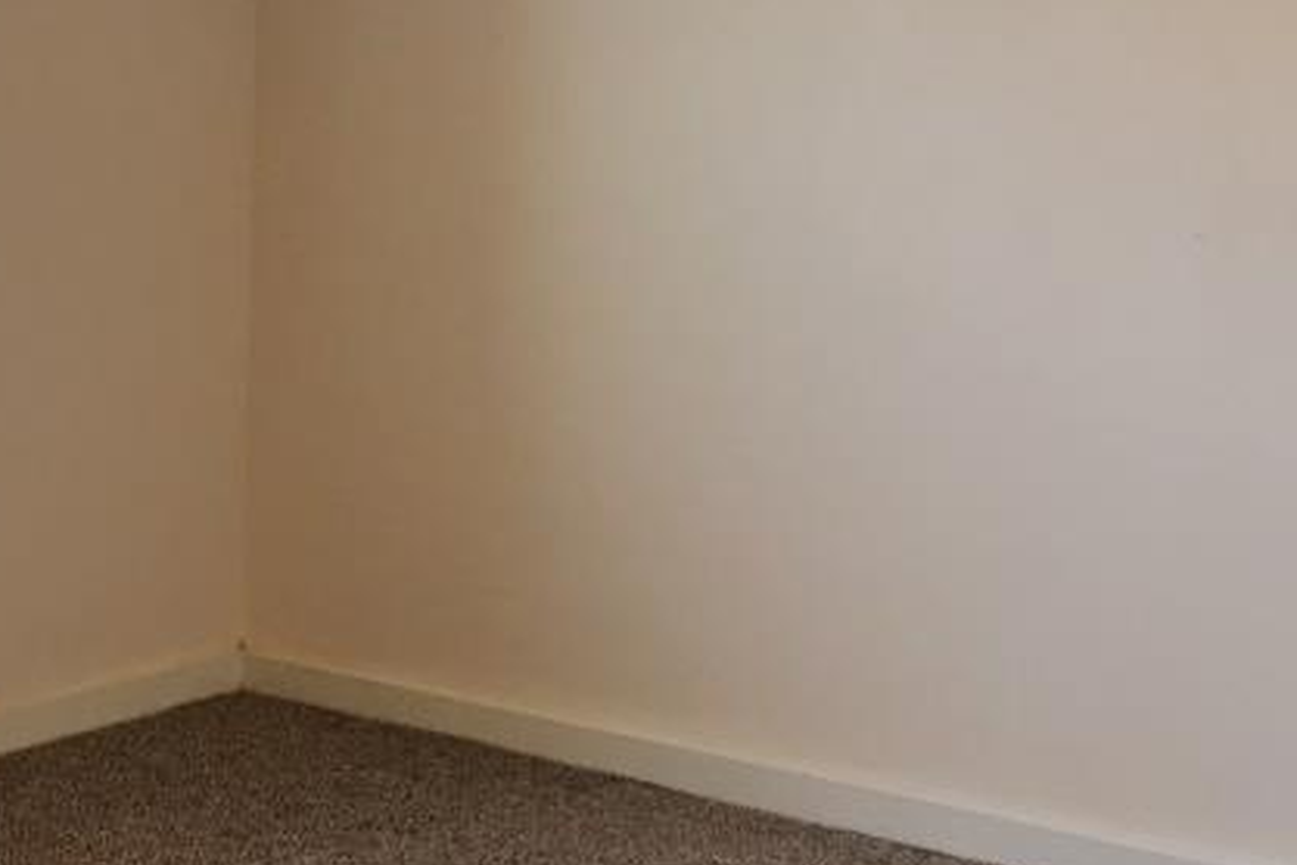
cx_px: 404
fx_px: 2666
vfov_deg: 17.9
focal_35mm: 74
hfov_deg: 27.1
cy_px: -16
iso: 50
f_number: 2.2
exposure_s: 1/33
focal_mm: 4.15
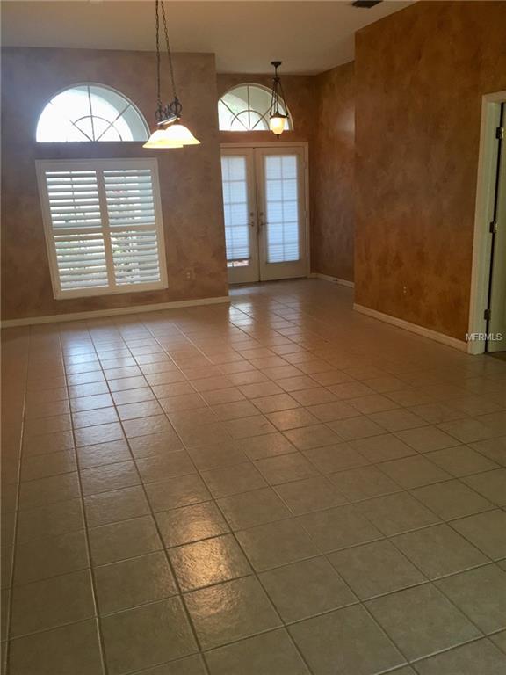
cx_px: 253
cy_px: 338
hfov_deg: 48.2
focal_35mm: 29
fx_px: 565
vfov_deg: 61.7
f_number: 2.2
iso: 40
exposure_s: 1/15
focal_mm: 4.15
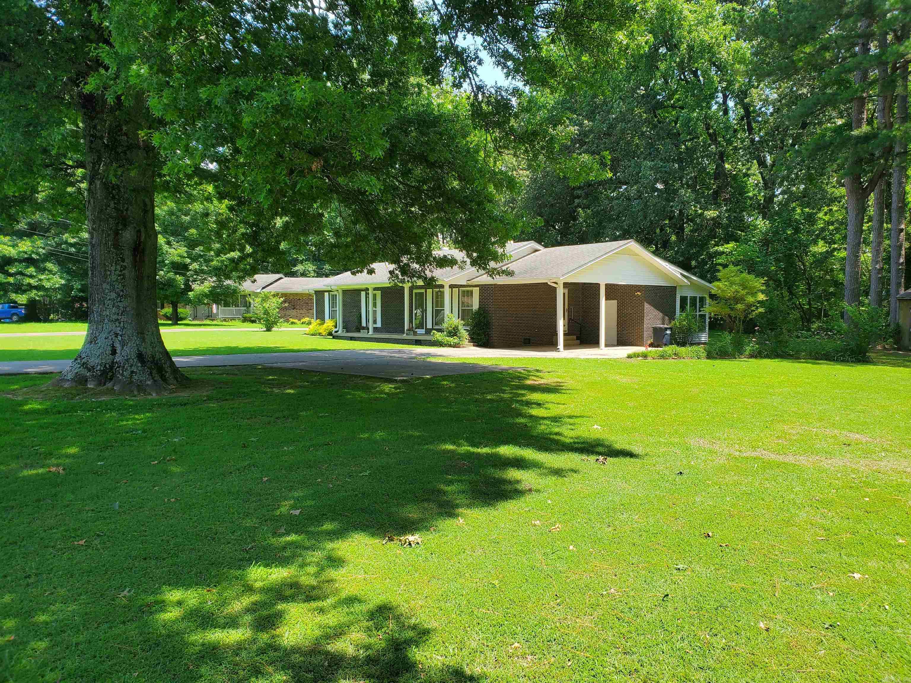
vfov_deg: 53.1
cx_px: 456
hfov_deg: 67.3
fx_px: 684
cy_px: 342
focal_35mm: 26
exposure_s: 1/500
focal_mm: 4.3
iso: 50
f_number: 2.4
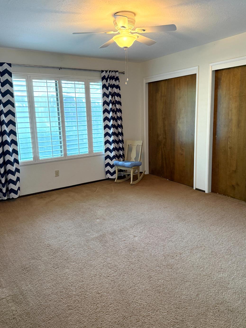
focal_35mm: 26
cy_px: 154
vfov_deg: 67.2
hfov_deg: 53.1
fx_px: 246
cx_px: 126
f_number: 1.78
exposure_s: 1/60
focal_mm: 6.76
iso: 200
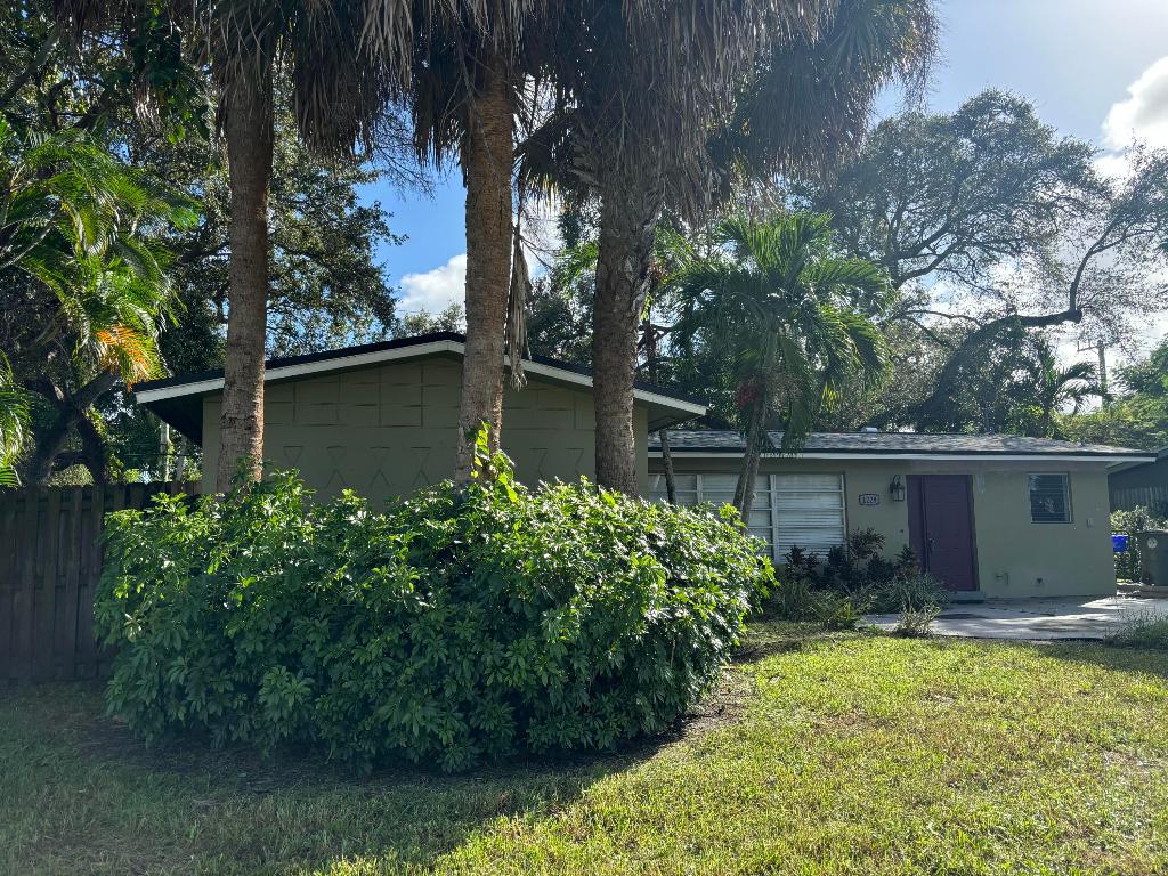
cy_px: 438
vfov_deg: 53.1
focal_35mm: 26
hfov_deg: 67.3
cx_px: 584
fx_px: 877
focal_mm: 5.96
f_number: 1.6
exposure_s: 1/1220
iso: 50
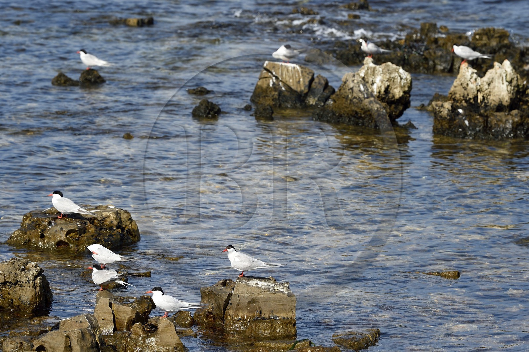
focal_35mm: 200
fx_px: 2938
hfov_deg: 10.3
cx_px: 264
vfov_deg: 6.9
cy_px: 176
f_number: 7.1
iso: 200
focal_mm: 200
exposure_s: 1/640
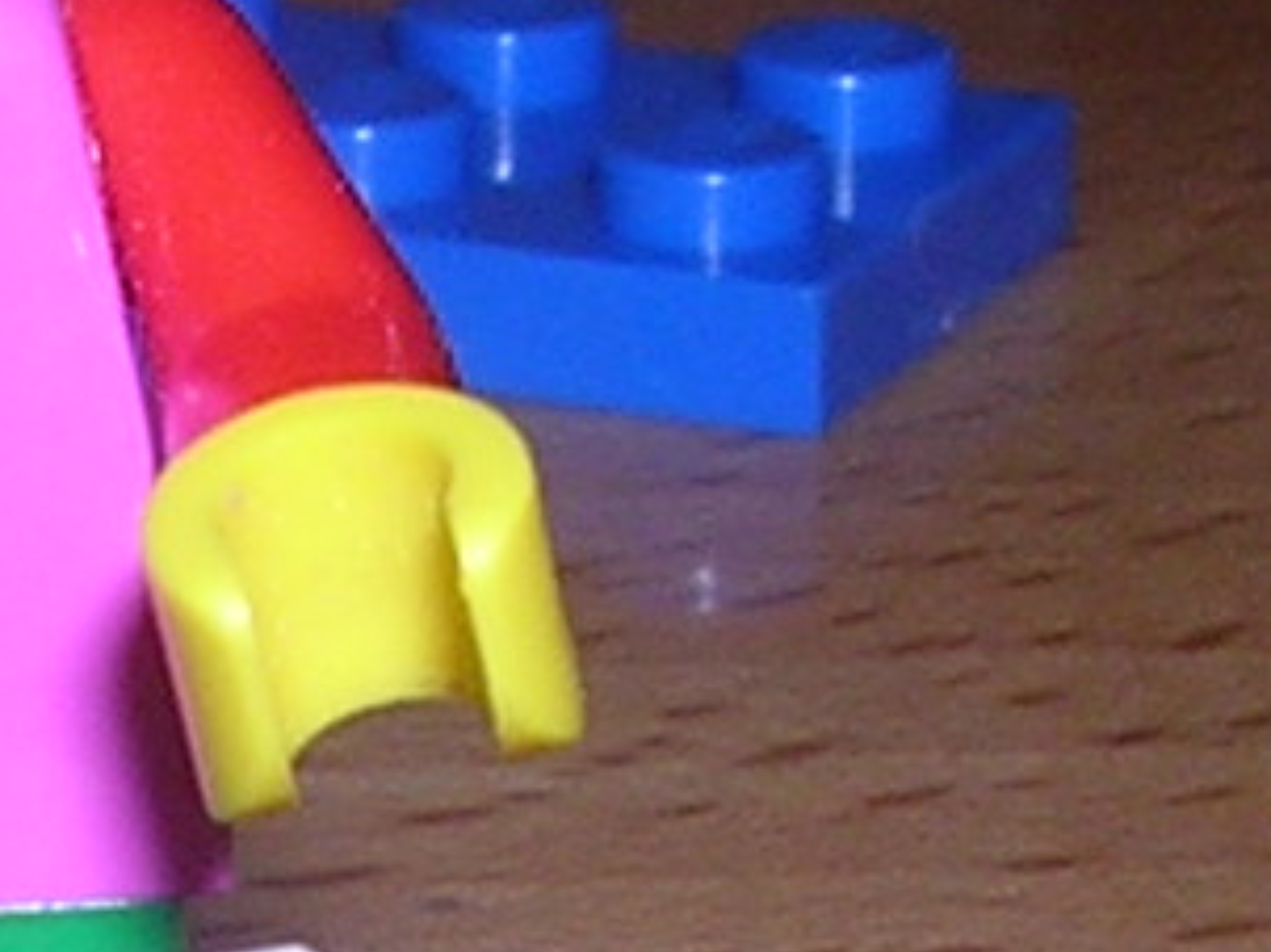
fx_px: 9433
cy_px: 1757
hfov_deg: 7.7
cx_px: -17
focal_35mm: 257
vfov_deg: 5.7
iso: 100
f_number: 5.6
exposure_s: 1/60.1
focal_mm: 5.8
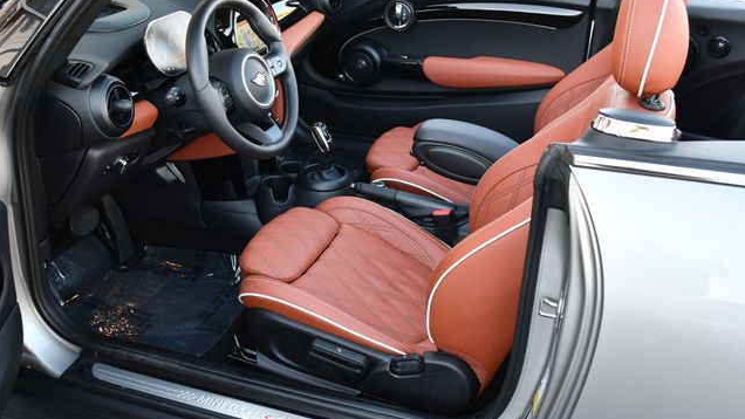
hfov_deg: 52.8
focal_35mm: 38
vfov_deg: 31.2
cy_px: 191
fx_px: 751
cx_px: 372
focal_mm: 18
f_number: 3.5
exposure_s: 1/250
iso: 560
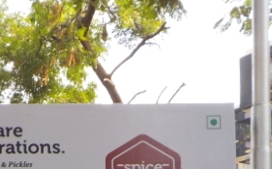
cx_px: -82
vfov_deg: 10.3
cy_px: 347
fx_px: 859
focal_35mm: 116
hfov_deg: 16.9
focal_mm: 4.1
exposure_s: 1/200
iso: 125
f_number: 3.3
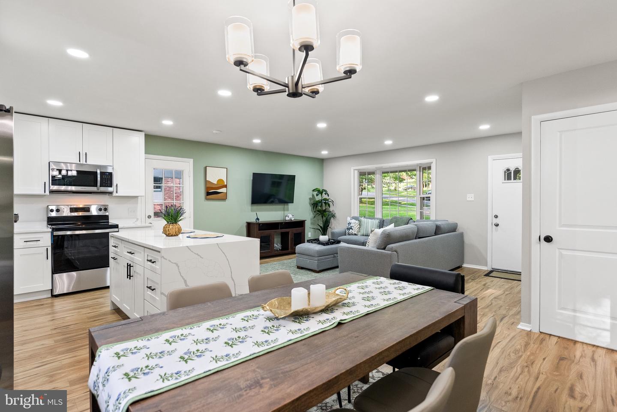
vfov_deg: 67.4
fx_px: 309
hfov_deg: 90.0
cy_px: 206
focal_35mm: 18
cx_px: 308
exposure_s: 1/25
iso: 800
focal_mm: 18
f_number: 4
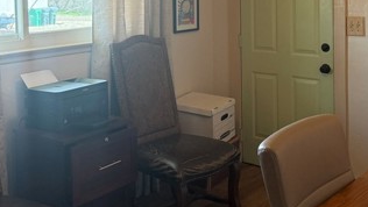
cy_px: 5
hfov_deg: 39.1
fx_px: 517
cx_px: 196
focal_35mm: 53
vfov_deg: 21.9
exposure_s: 1/120
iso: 250
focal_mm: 6.76
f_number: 1.78
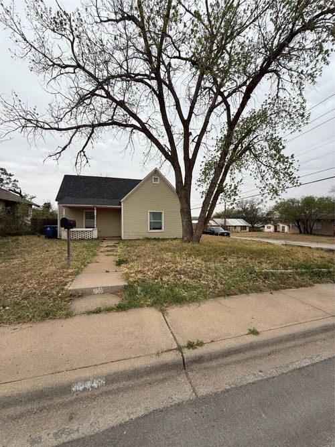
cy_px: 224
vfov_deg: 102.1
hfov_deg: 85.7
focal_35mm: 14
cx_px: 168
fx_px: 181
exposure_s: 1/734
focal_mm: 2.22
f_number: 2.2
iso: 50
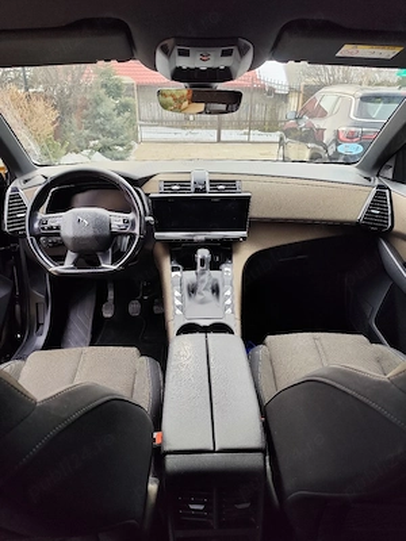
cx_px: 203
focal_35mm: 23
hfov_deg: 58.9
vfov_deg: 73.9
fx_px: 360
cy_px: 270
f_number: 1.65
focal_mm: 6.19
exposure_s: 1/114
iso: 50
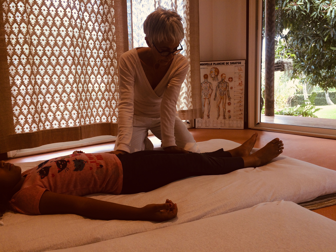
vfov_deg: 48.2
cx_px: 168
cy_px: 126
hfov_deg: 61.7
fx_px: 281
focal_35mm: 29
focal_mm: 4.15
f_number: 2.2
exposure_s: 1/100
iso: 64
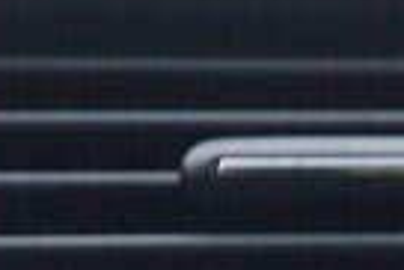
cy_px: 823
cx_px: 1147
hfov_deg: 6.9
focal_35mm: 271
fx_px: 3044
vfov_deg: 4.8
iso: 125
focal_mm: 24
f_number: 2.8
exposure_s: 1/40
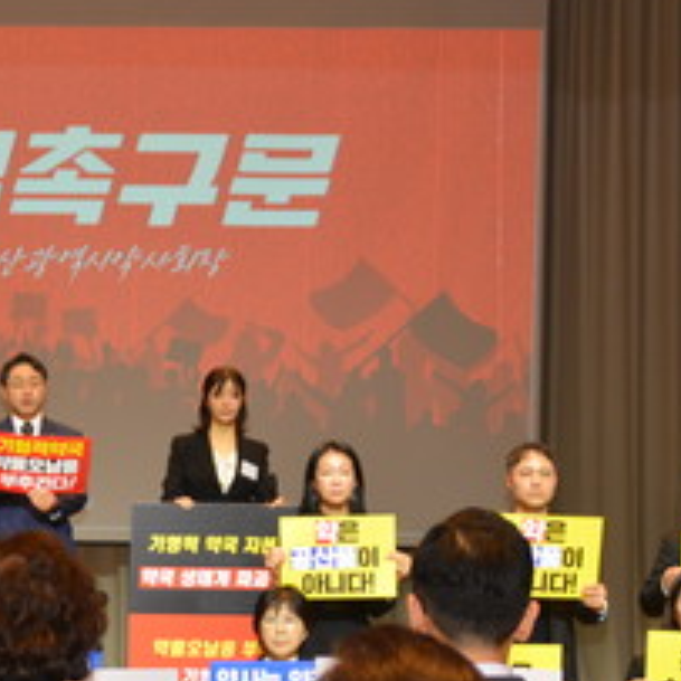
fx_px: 2471
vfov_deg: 15.5
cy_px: 627
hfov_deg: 15.4
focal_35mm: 111
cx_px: 13
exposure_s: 1/60
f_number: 4
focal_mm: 28
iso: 450
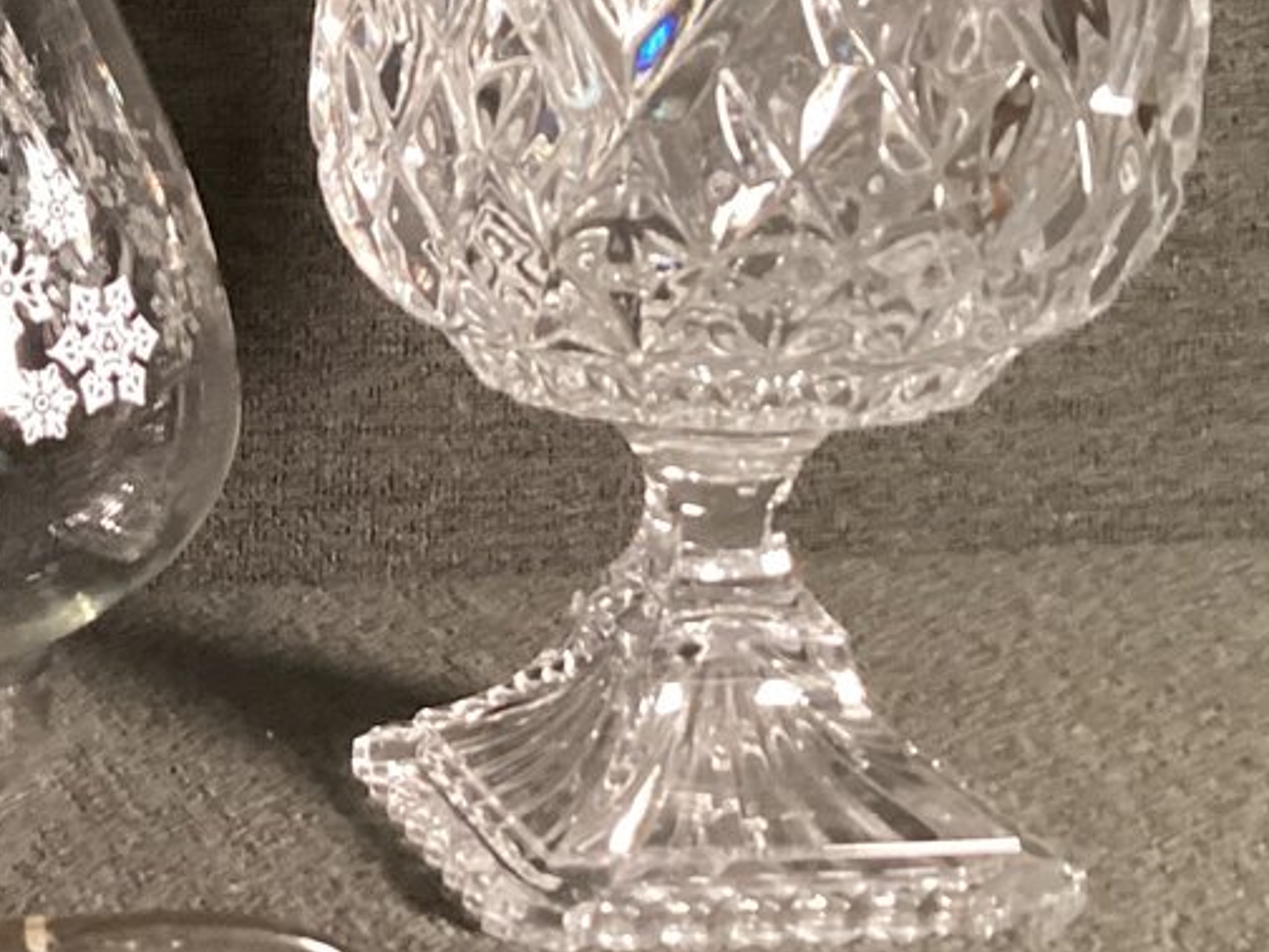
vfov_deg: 15.9
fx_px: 3409
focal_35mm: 93
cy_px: 450
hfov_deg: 19.5
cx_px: -366
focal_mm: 3.3
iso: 320
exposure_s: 1/60
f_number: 2.4
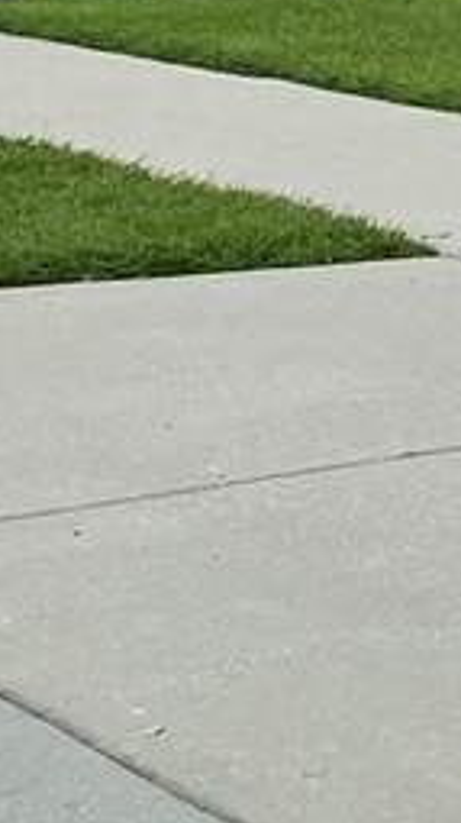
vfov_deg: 11.3
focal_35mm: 178
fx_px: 3877
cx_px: 1802
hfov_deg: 5.8
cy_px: -642
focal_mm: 4.25
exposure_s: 1/3300
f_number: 1.8
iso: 32
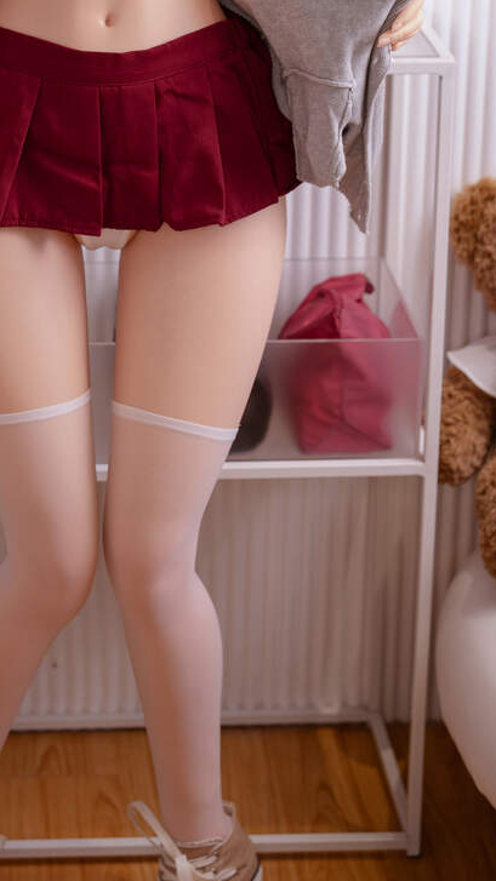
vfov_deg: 19.5
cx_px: 91
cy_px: 142
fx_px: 2525
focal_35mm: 108
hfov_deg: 11.2
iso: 50
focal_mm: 50
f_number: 2.8
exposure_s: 1/30
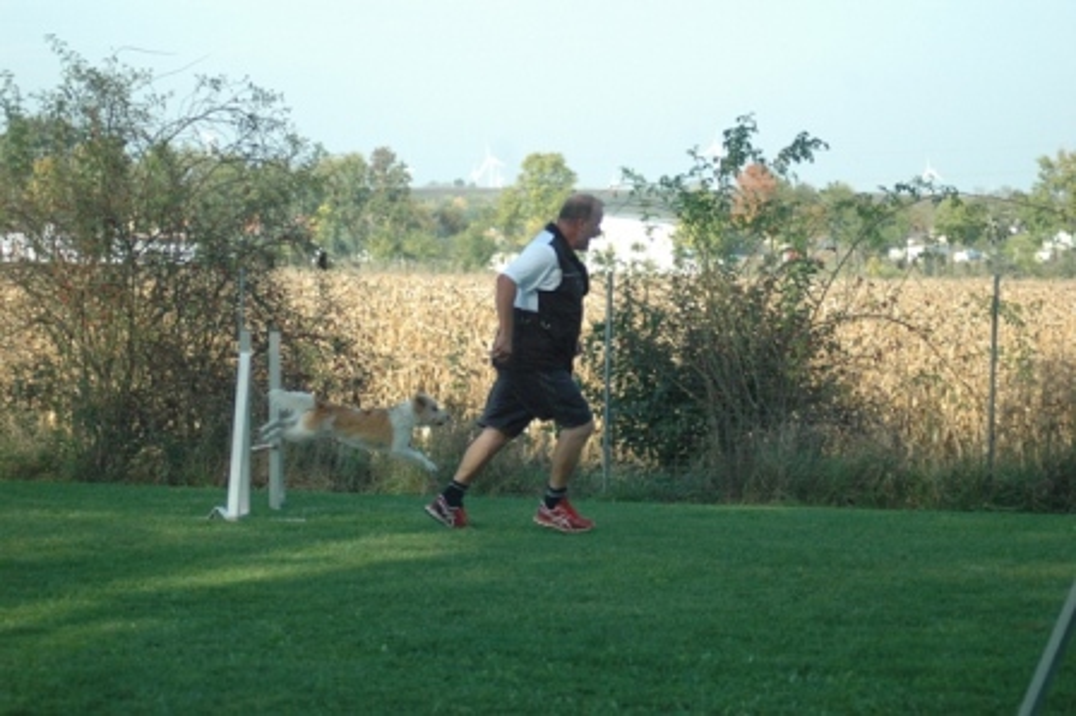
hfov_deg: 19.5
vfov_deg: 13.0
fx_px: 3136
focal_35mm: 105
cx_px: 538
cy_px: 358
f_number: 4.5
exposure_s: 1/1600
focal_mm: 70
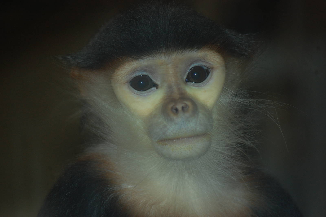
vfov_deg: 4.6
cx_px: 163
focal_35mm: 300
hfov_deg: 6.9
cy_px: 108
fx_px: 2714
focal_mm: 200
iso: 400
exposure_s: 1/60
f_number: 5.6
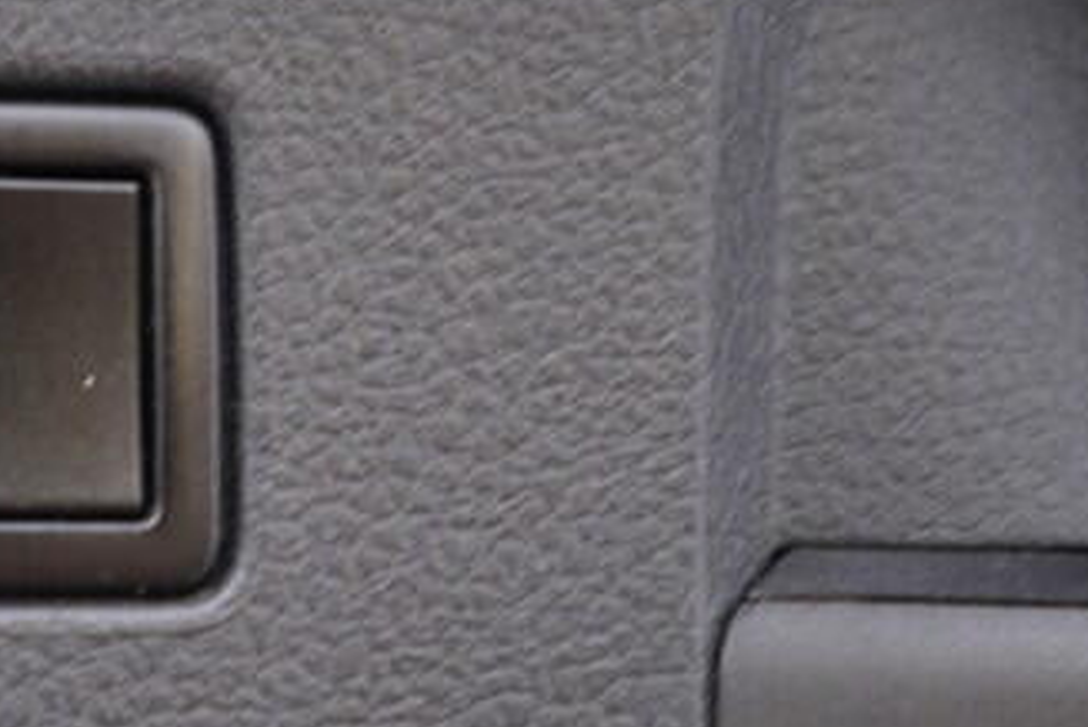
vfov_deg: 12.1
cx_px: -197
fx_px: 3418
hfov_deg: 17.3
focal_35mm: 113
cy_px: 399
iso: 200
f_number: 2.8
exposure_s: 1/40
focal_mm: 24
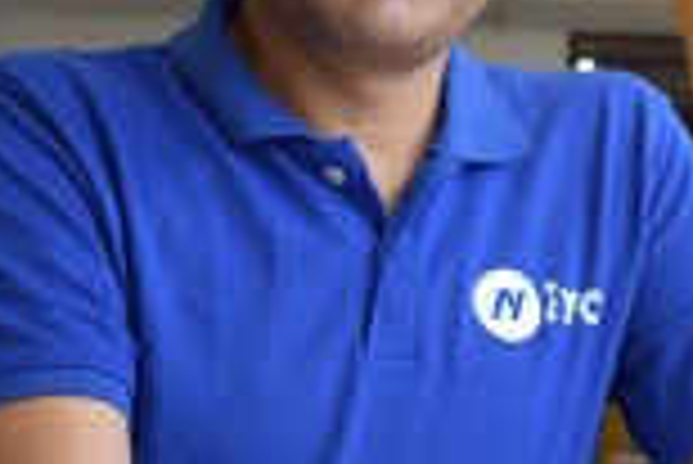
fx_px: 2697
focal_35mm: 140
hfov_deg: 14.1
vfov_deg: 9.8
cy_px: 252
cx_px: 864
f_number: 4
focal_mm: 24
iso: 200
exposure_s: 1/80
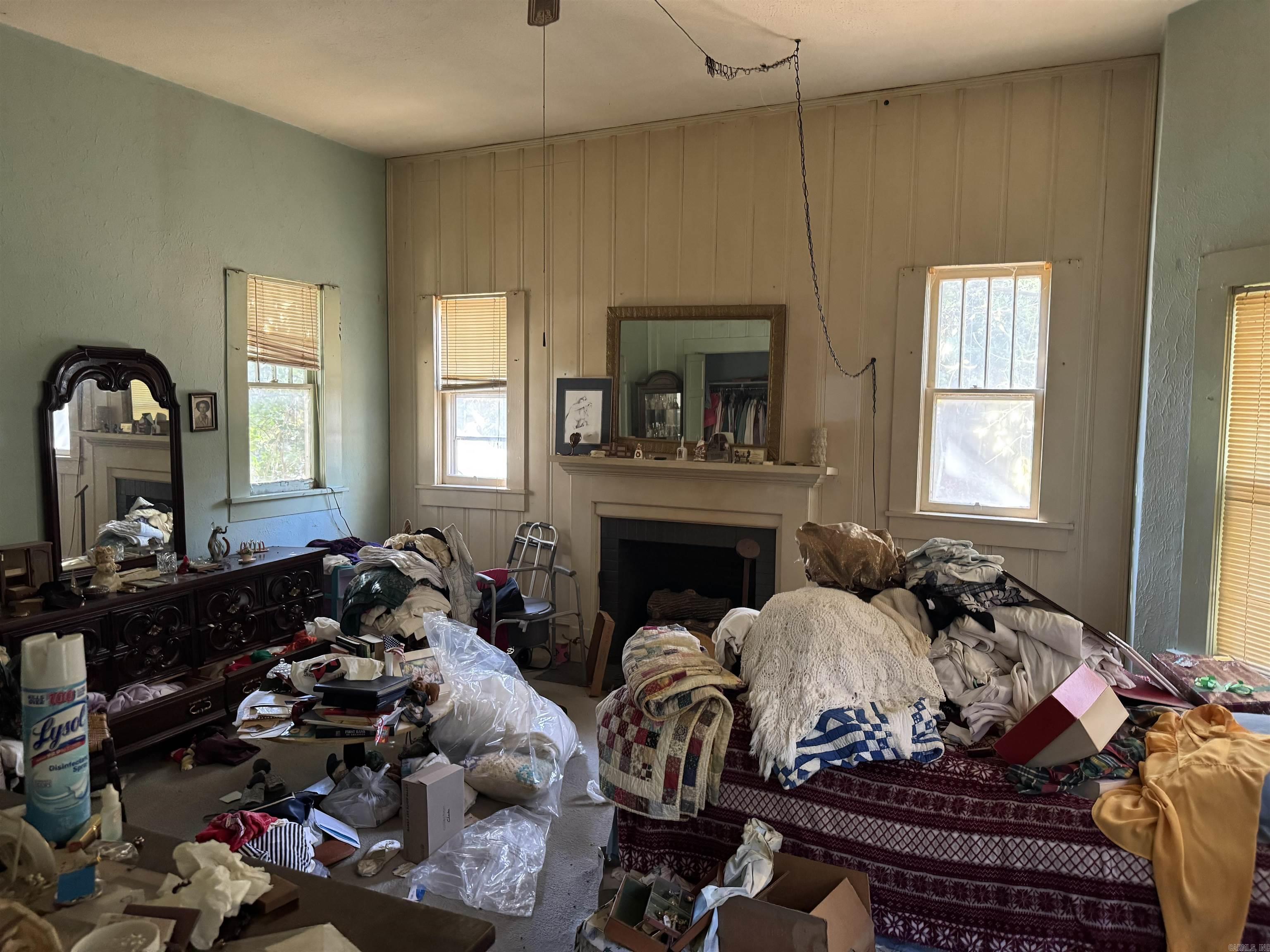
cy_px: 476
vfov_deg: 56.8
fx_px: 881
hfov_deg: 71.6
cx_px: 635
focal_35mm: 24
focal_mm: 6.76
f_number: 1.78
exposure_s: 1/60
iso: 800
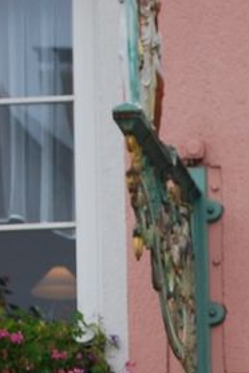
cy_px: 717
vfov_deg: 5.5
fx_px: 3846
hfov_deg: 3.6
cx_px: 683
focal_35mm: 371
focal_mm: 45
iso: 200
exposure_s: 1/125
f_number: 5.3
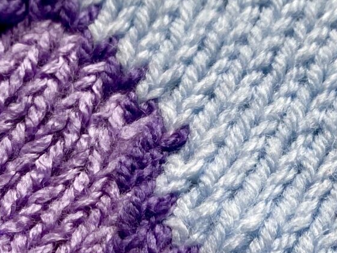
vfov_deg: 11.9
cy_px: 462
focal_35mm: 114
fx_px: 1110
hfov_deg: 17.2
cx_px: 245
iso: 50
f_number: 1.8
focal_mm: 4.25
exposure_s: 1/122
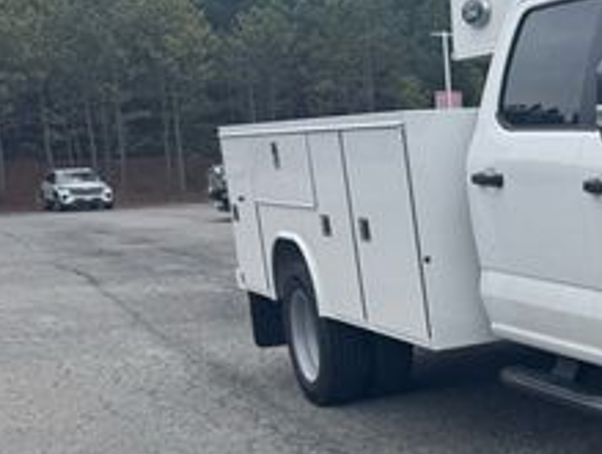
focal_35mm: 70
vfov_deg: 20.9
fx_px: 1219
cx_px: 869
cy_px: 344
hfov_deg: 23.1
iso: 80
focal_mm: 6.76
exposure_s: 1/2506
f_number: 1.78
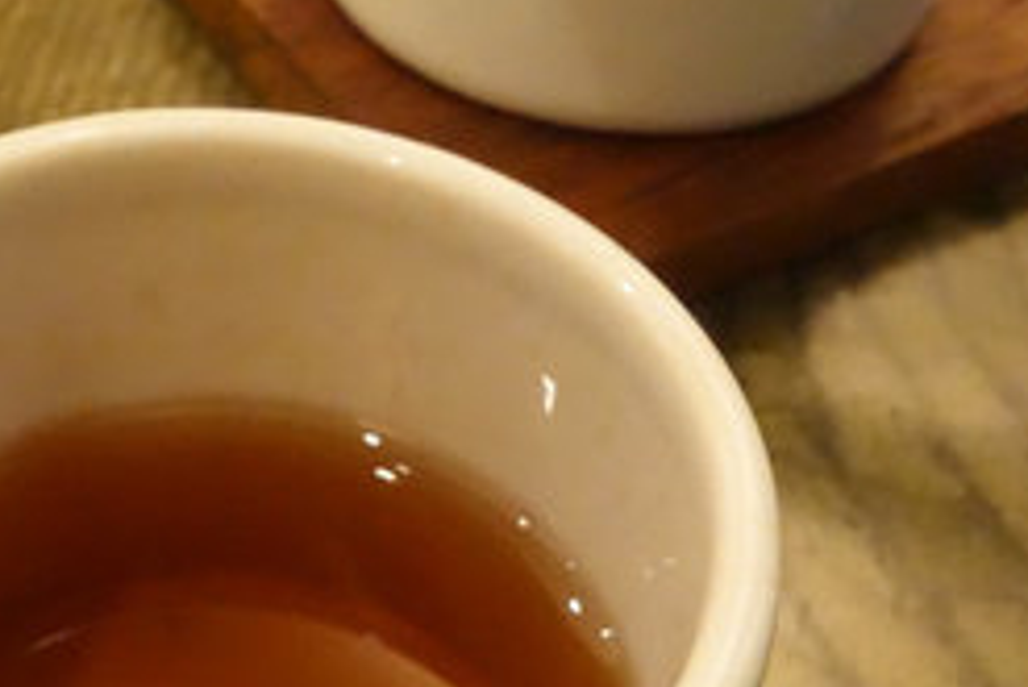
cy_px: 758
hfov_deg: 29.1
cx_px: 241
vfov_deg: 19.2
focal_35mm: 68
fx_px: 1943
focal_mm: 10.4
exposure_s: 1/4
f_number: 9
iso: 6400
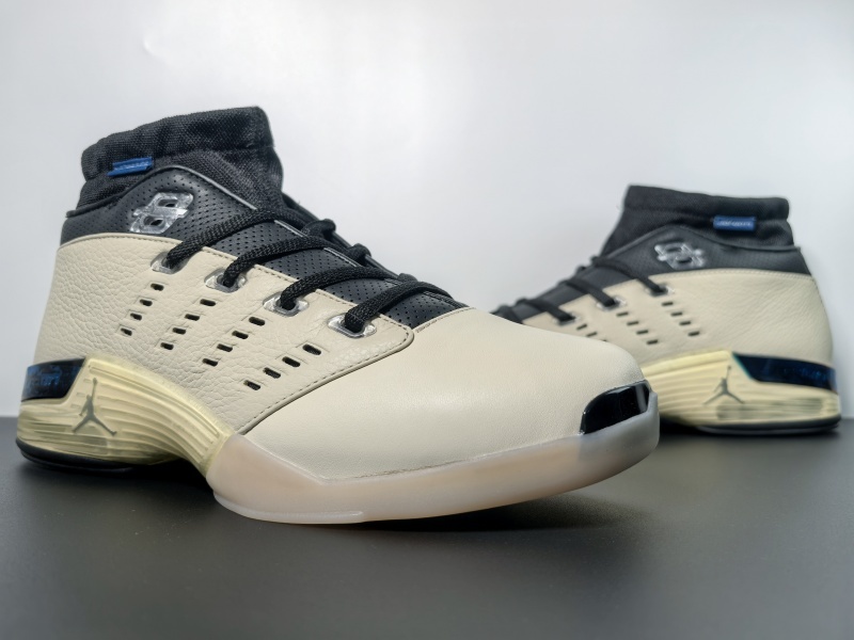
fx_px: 666
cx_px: 427
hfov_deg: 65.3
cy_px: 320
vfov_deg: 51.4
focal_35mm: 27
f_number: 2
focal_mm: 6.98
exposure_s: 1/427
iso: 50
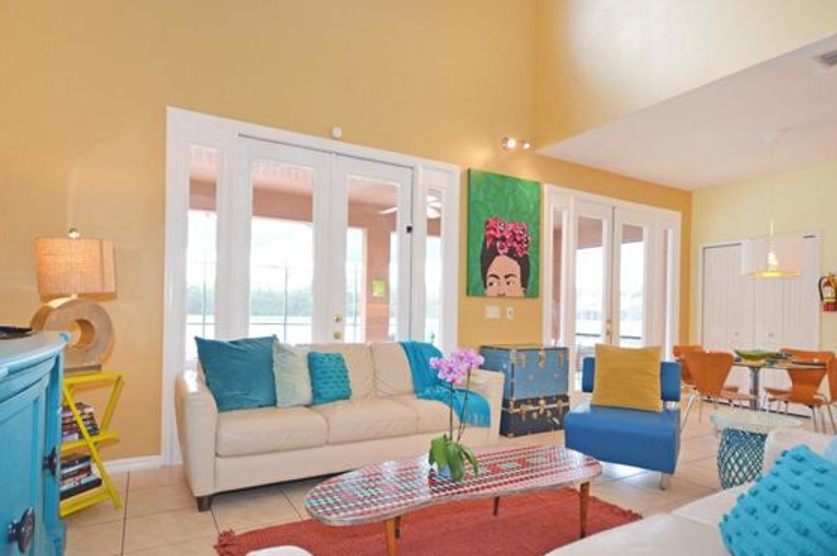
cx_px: 415
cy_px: 309
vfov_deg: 64.2
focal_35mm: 19
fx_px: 441
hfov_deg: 87.0
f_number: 4
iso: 450
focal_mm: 10
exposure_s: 1/60
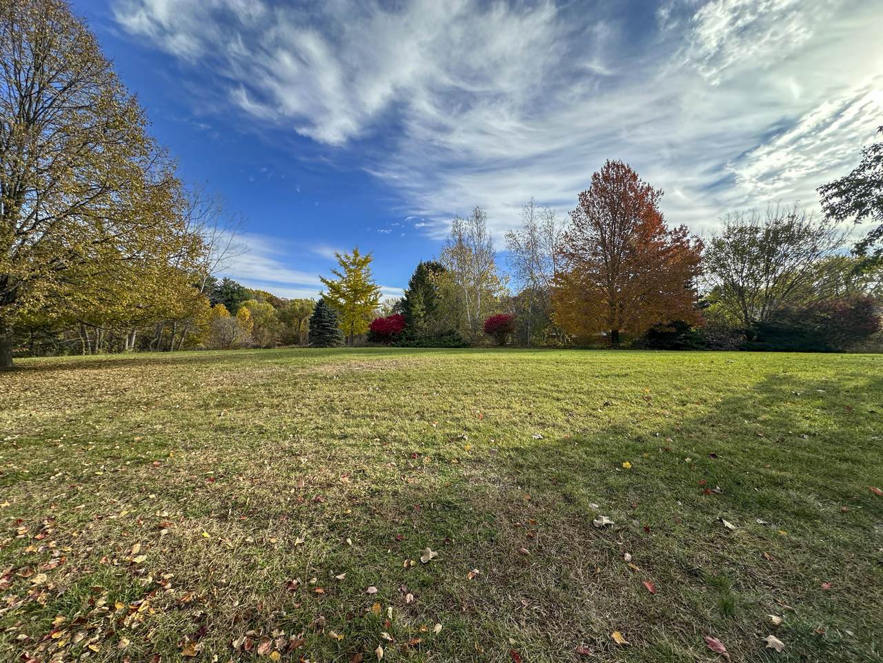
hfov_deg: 102.1
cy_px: 332
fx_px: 357
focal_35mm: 14
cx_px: 442
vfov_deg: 85.7
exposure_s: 1/1250
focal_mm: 2.22
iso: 40
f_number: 2.2
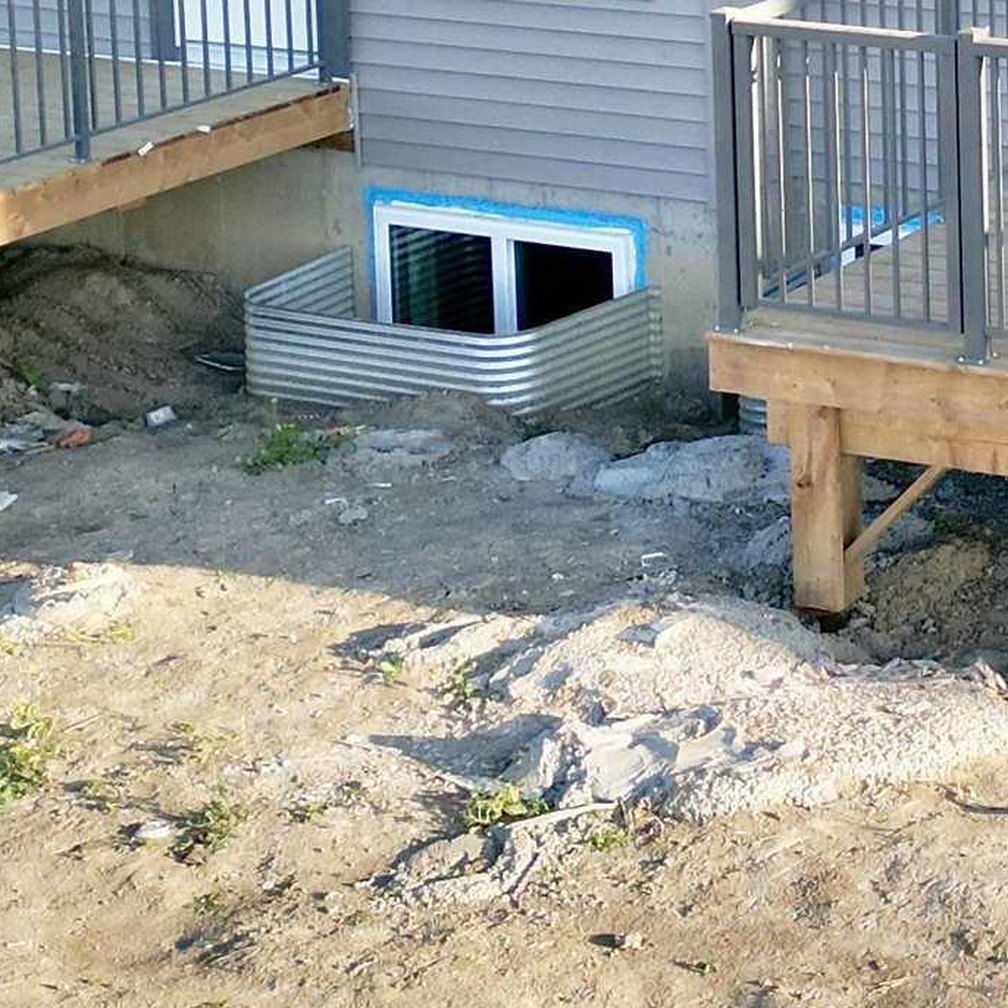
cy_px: -411
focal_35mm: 95
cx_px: 1652
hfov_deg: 16.2
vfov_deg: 16.9
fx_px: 3130
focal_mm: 6.72
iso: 200
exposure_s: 1/1000
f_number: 1.7
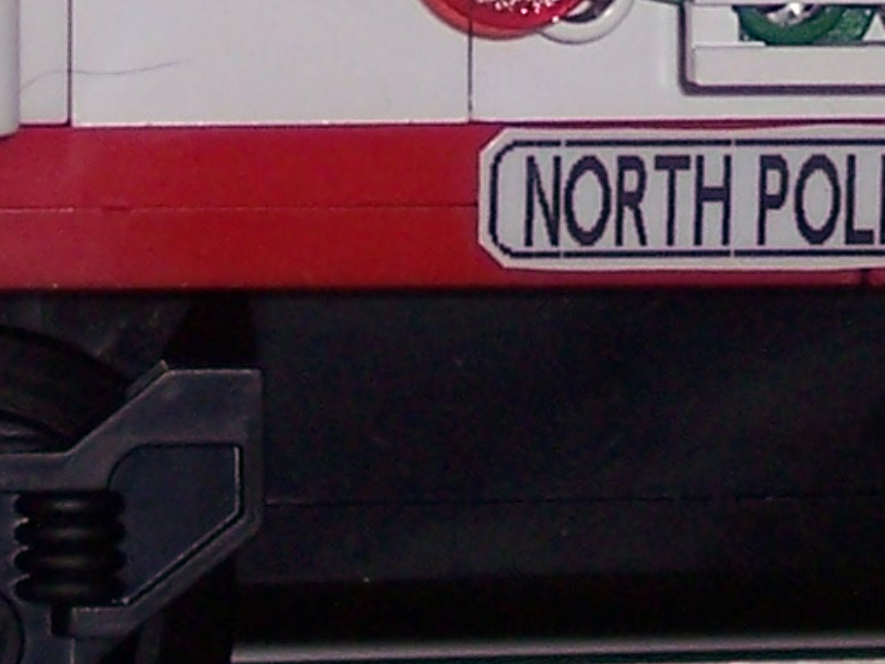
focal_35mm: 364
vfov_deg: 4.0
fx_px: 9310
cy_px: -681
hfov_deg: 5.4
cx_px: 654
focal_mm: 13.3
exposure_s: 1/90
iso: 100
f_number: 3.4
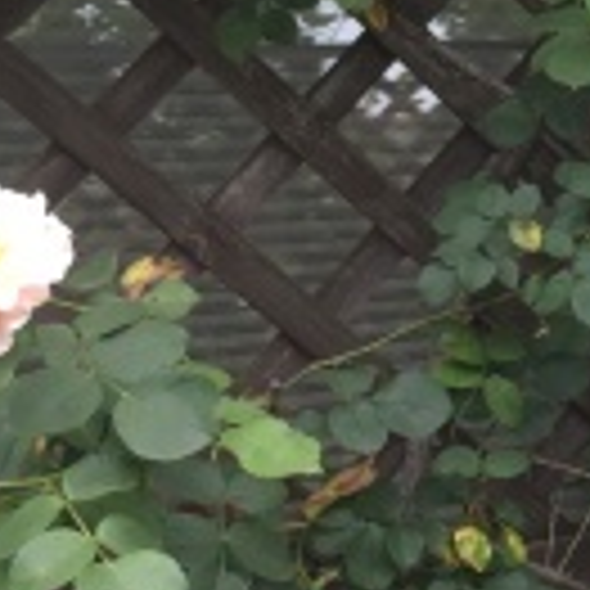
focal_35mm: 100
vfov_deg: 17.2
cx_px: 876
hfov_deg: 16.0
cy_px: 72
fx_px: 1928
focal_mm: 4.15
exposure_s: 1/120
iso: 40
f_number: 2.2
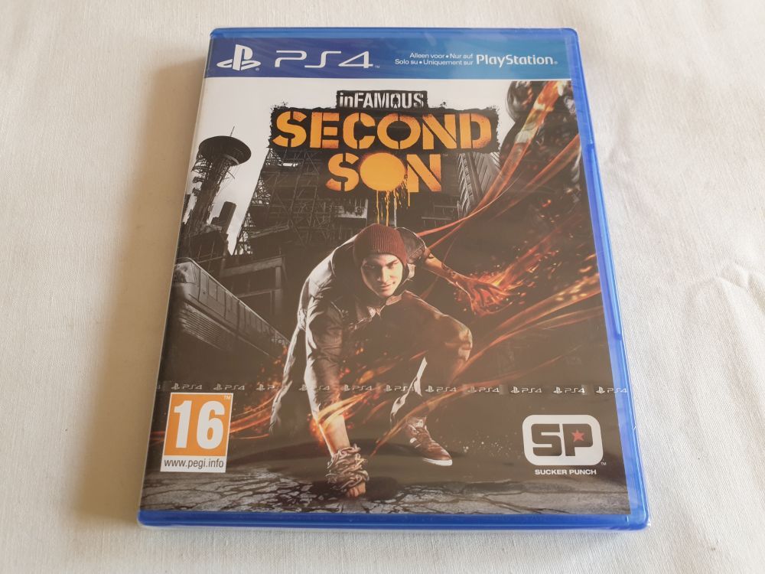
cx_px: 382
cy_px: 287
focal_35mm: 26
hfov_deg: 67.3
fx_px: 575
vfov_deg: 53.1
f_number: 2.4
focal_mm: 4.3
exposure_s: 1/50
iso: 160
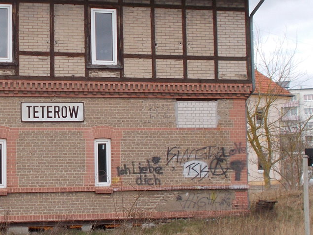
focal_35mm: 64
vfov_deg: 22.9
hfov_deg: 29.2
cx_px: 36
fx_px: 578
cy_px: 107
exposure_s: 1/160
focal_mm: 6
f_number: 3.6
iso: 80
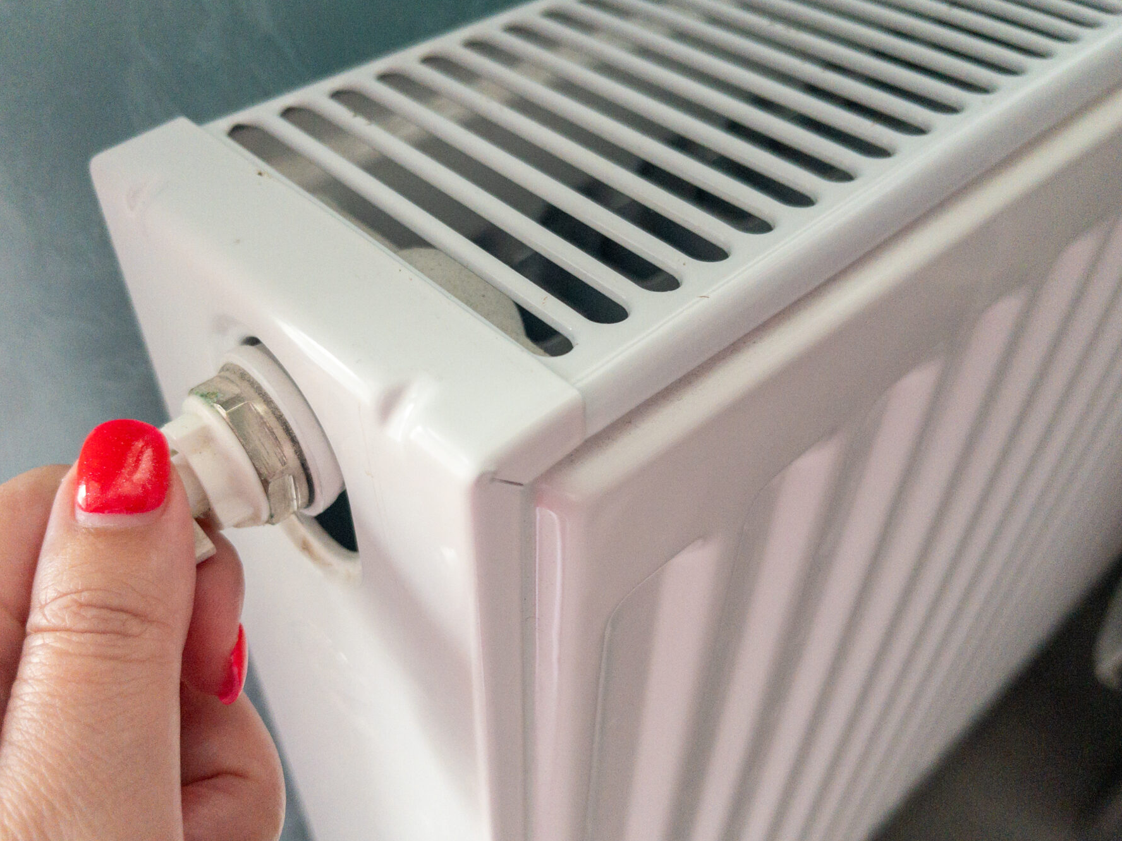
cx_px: 520
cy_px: 431
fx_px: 972
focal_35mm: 30
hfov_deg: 59.9
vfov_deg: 46.8
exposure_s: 1/60
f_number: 1.6
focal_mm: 5.1
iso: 320
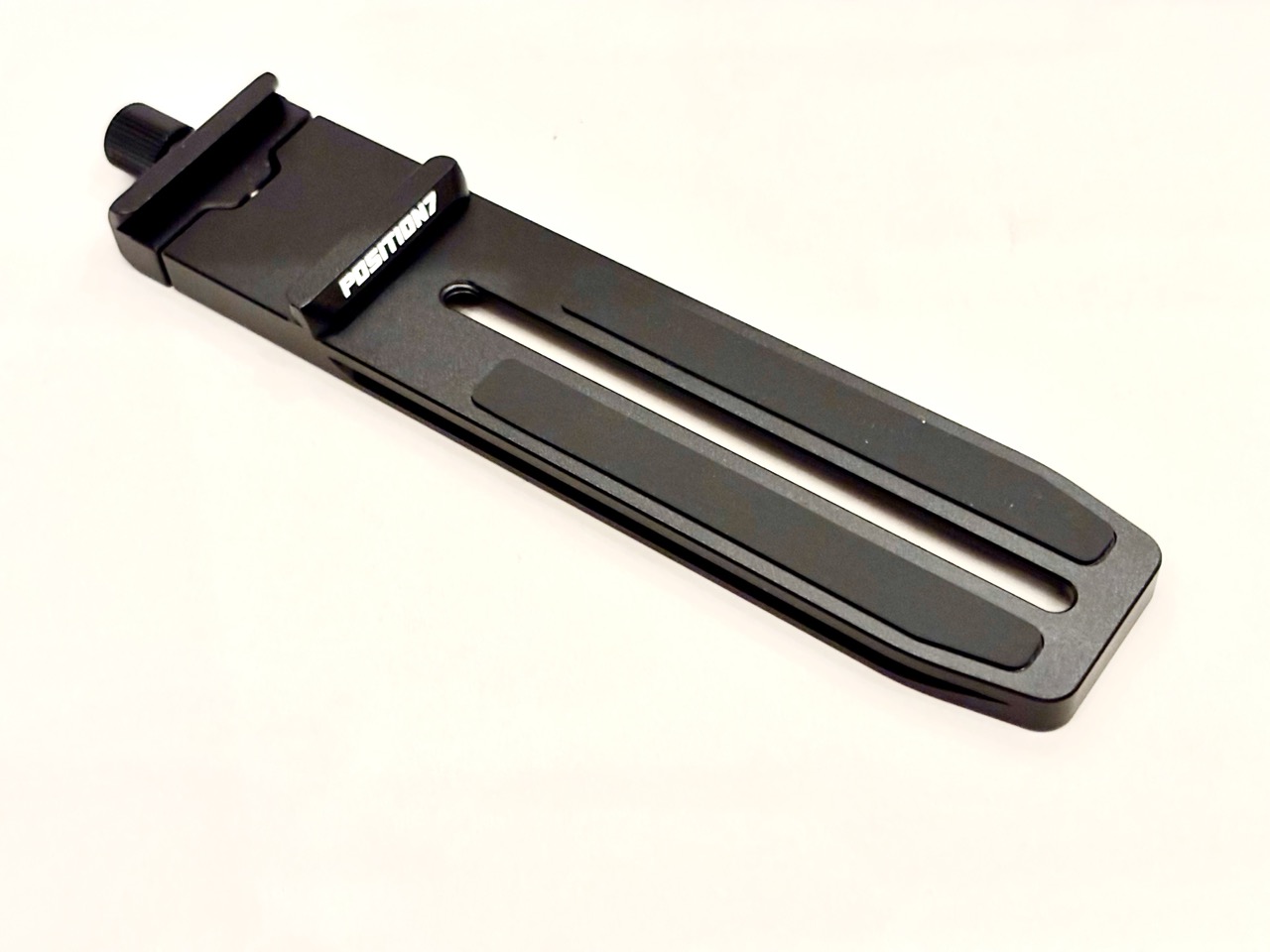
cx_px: 635
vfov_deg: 28.0
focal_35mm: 52
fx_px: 1908
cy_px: 476
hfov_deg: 36.8
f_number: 1.6
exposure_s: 1/33
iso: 320
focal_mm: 5.96
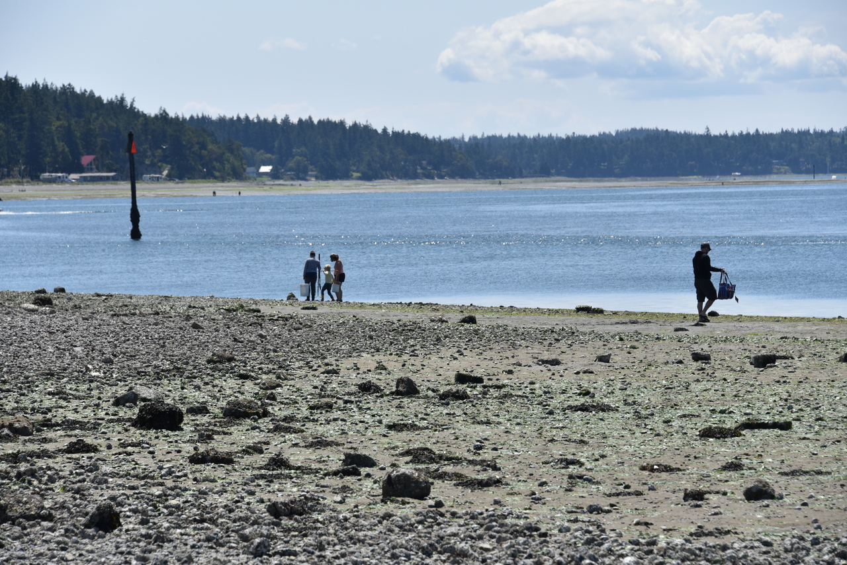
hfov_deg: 12.8
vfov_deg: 8.6
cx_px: 424
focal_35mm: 160
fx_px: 3765
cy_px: 282
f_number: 9
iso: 100
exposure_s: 1/320
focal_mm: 160
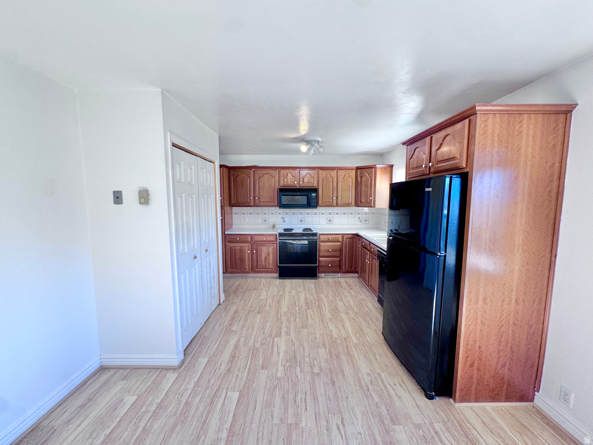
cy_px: 222
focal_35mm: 14
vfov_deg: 85.7
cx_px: 296
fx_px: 240
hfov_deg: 102.1
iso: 80
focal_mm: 2.22
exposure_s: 1/120
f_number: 2.2
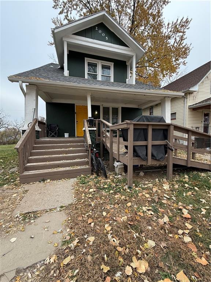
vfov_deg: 102.1
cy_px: 141
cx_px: 106
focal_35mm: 14
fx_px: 114
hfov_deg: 85.7
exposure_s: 1/149
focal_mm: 2.22
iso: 50
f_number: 2.2
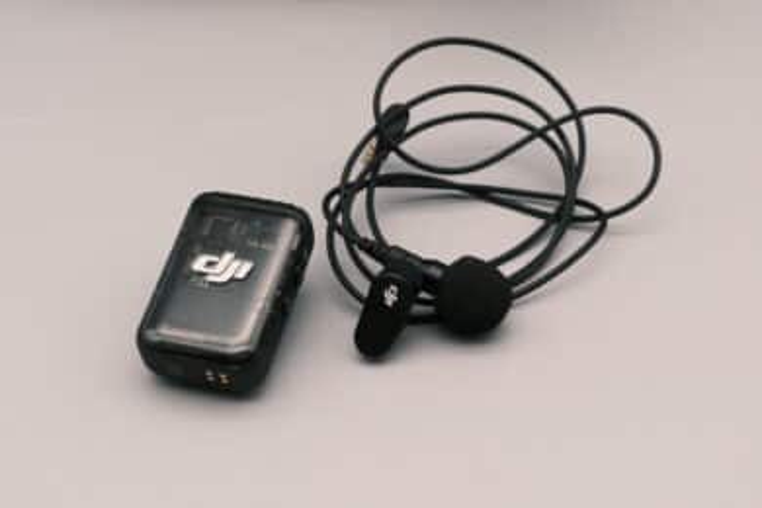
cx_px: 381
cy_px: 254
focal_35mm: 61
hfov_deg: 32.9
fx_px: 1291
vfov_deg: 22.3
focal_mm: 40.8
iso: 800
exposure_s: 1/120
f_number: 9
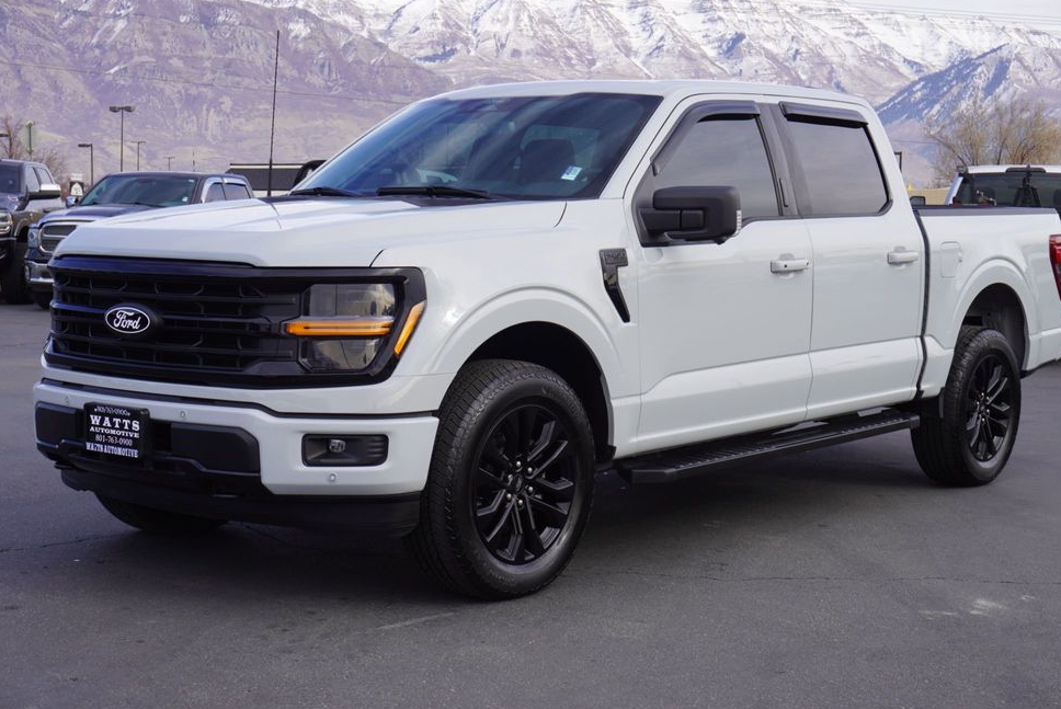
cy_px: 344
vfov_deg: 24.4
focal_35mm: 56
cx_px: 541
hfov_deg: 35.9
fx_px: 1638
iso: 100
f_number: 9
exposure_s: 1/100
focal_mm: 35
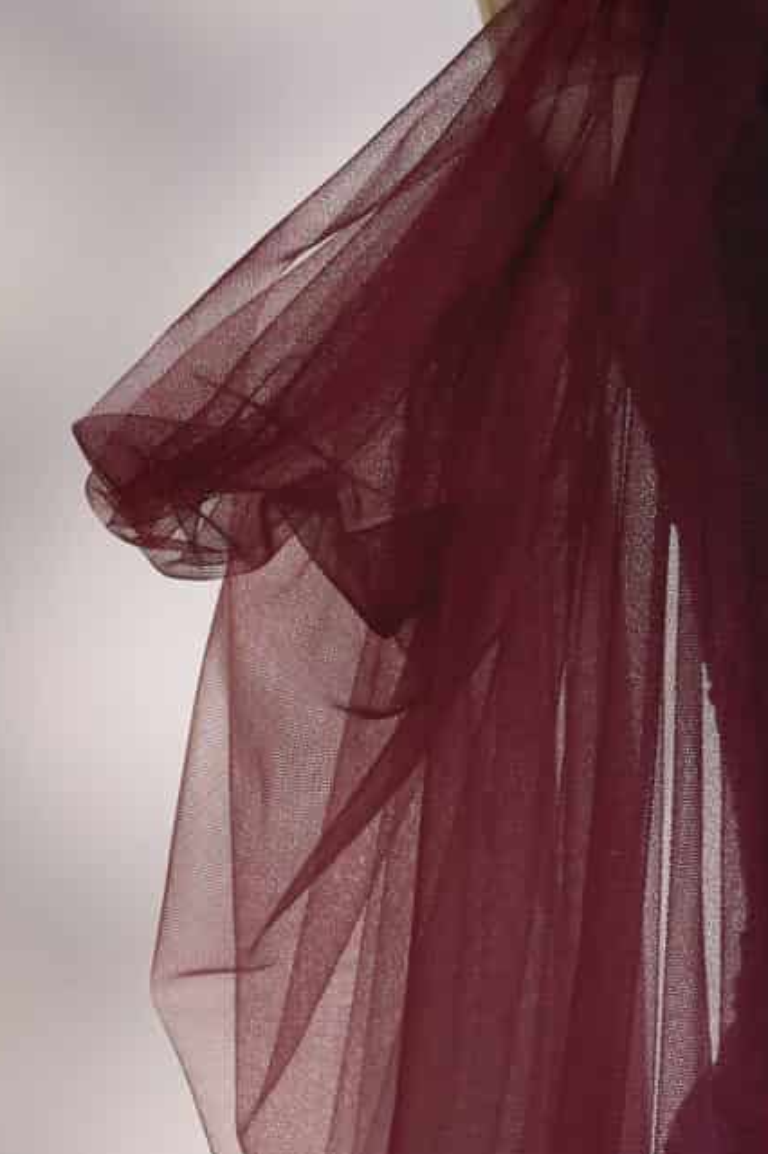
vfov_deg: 10.3
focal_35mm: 200
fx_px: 6406
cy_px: 719
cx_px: 1166
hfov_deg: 6.8
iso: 500
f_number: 5.6
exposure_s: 1/100
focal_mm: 50
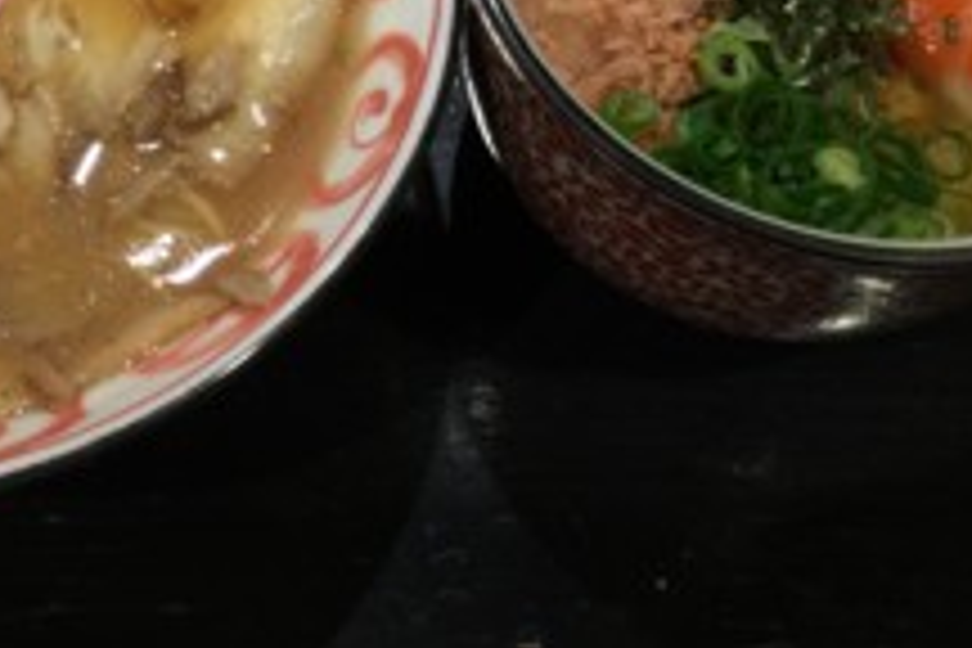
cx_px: 234
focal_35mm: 63
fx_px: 1701
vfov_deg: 20.8
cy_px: -14
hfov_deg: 31.3
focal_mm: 4.15
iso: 80
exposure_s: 1/15
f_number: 2.2
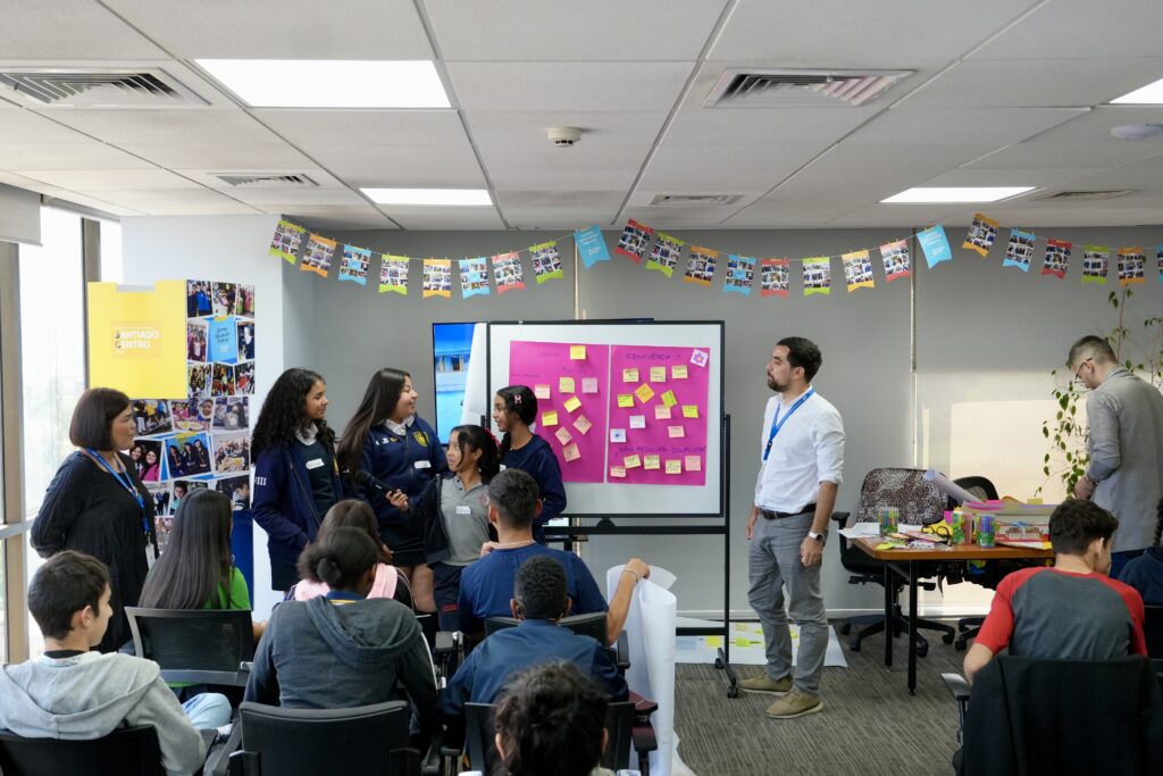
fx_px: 1163
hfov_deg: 53.1
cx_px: 582
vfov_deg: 36.9
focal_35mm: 36
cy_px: 388
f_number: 4
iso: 800
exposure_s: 1/160
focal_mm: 24
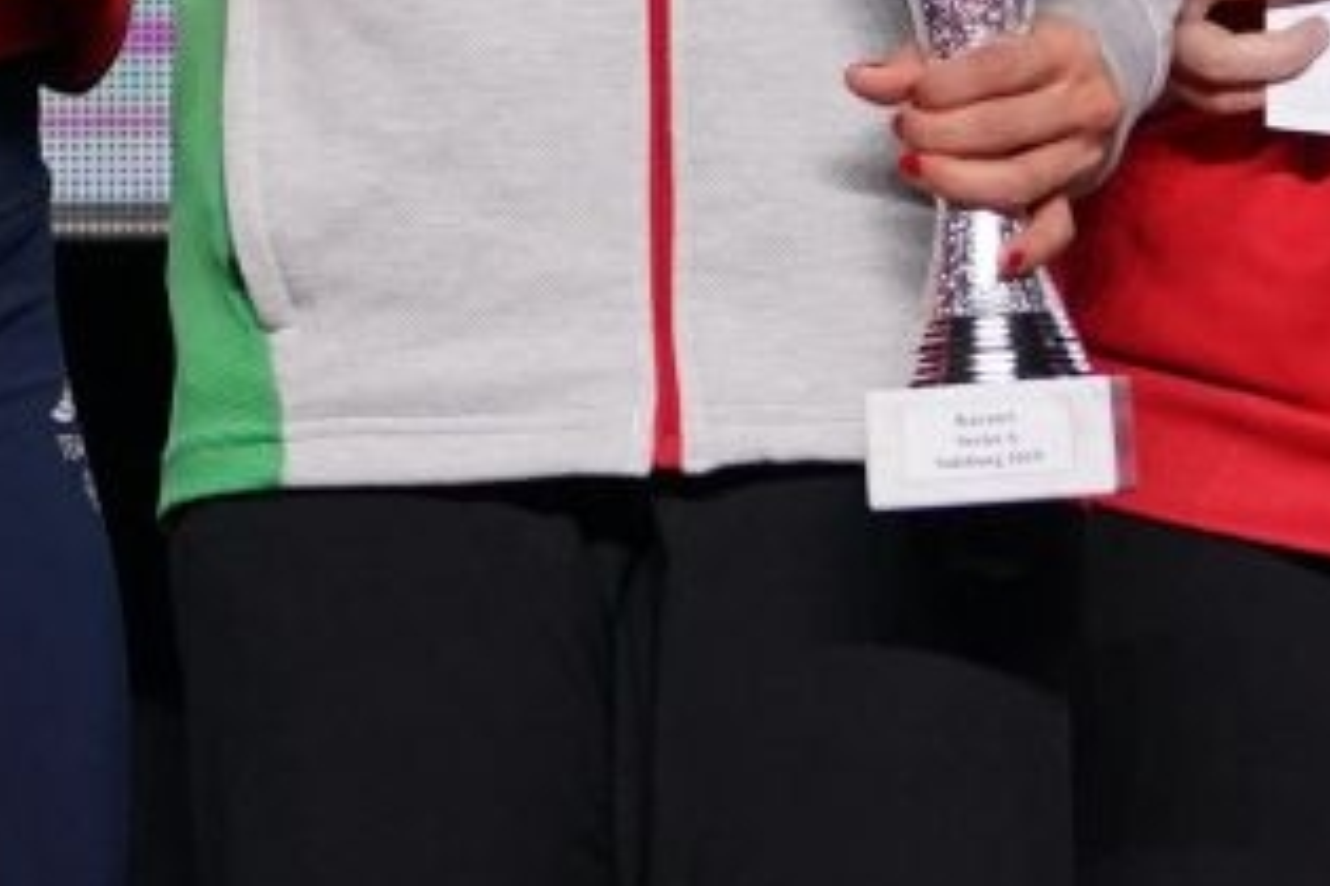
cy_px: 401
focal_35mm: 474
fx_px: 17510
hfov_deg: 4.3
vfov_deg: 2.9
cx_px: 781
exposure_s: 1/250
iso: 2000
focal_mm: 83
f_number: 2.8
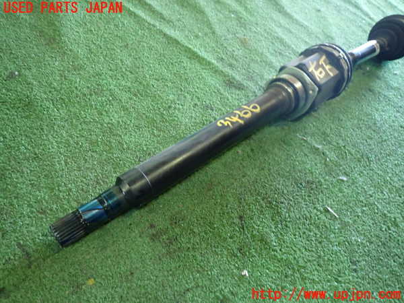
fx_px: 292
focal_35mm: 25
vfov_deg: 54.9
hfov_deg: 69.4
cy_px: 152
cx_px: 202
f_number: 2
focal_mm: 4.5
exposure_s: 1/30
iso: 500
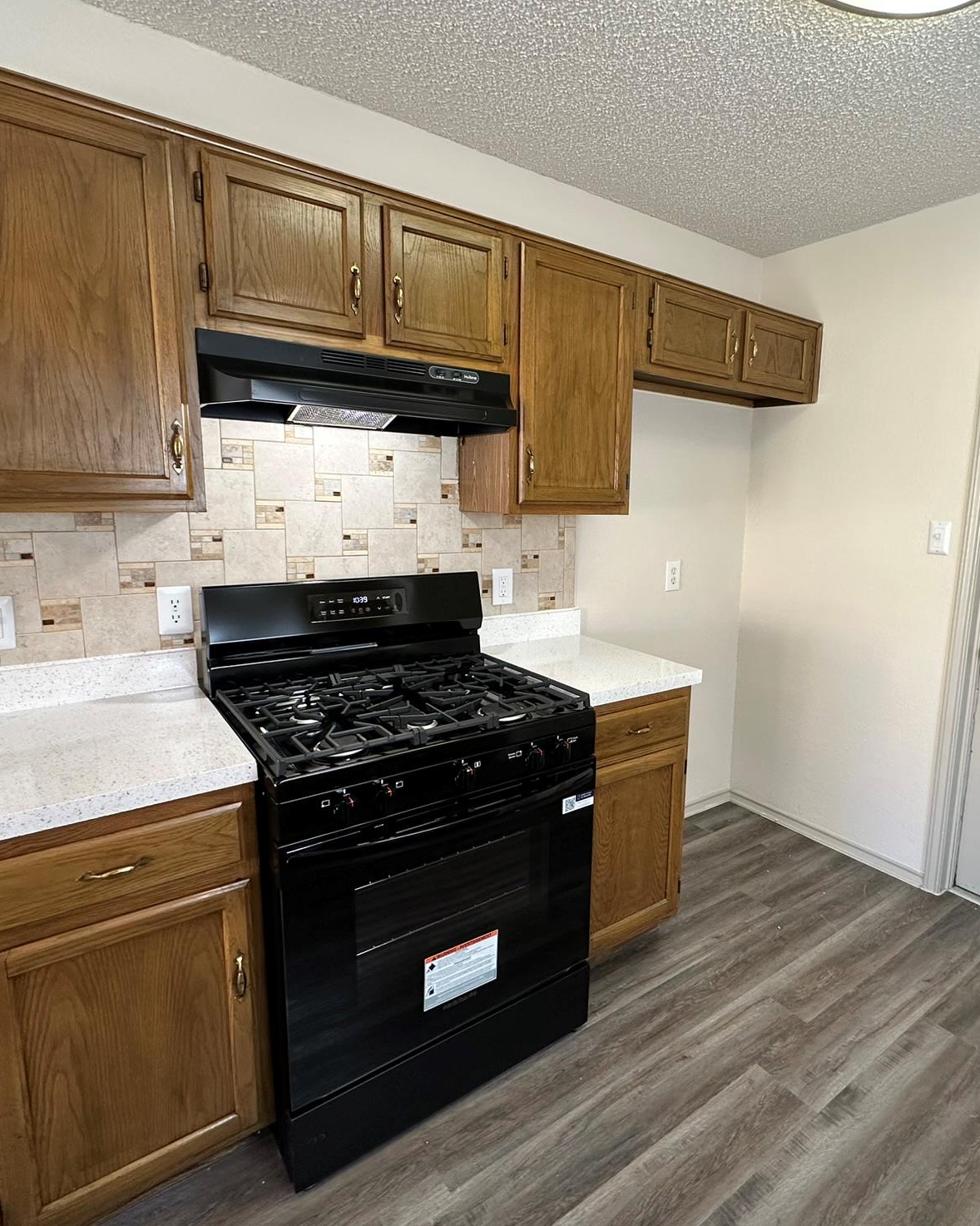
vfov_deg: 83.3
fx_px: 689
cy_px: 604
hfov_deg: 70.1
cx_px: 588
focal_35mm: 19
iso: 160
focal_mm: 2.22
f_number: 2.2
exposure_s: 1/60
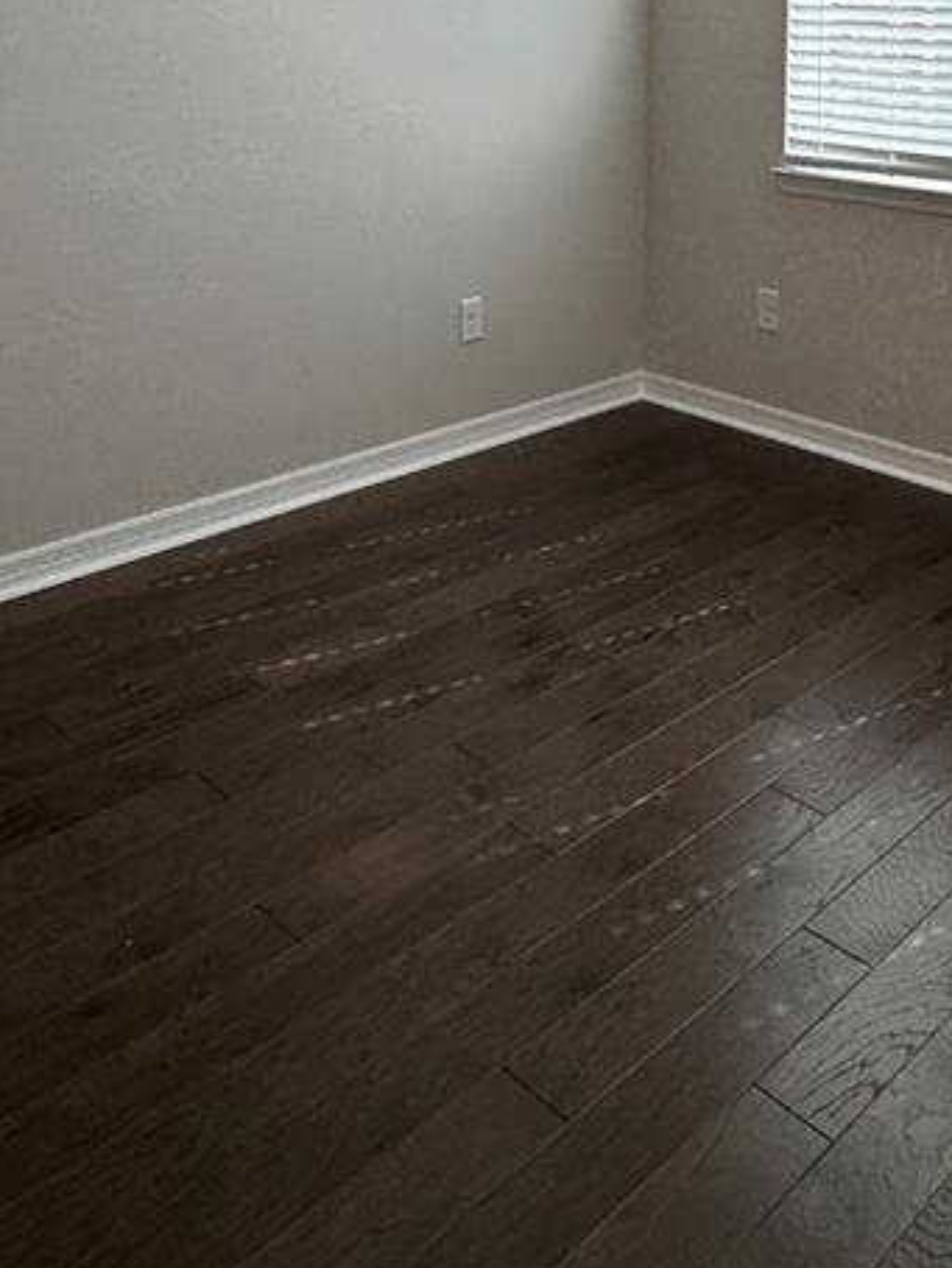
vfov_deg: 43.2
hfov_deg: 38.0
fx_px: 1355
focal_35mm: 37
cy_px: 8
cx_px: 676
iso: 50
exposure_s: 1/120
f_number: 2.2
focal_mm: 2.22
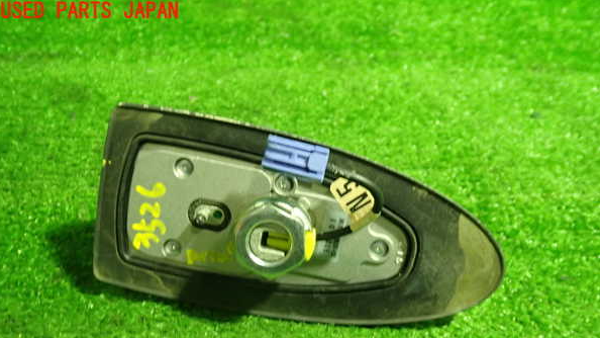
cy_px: 227
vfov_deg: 35.3
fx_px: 525
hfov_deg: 59.5
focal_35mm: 33
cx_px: 298
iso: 500
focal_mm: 5.4
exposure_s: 1/30
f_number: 2.3
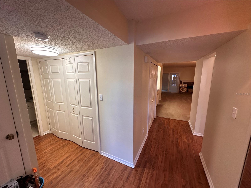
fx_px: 102
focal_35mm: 14
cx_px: 126
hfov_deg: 102.1
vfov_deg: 85.7
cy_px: 94
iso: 160
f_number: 2.2
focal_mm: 2.22
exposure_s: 1/120
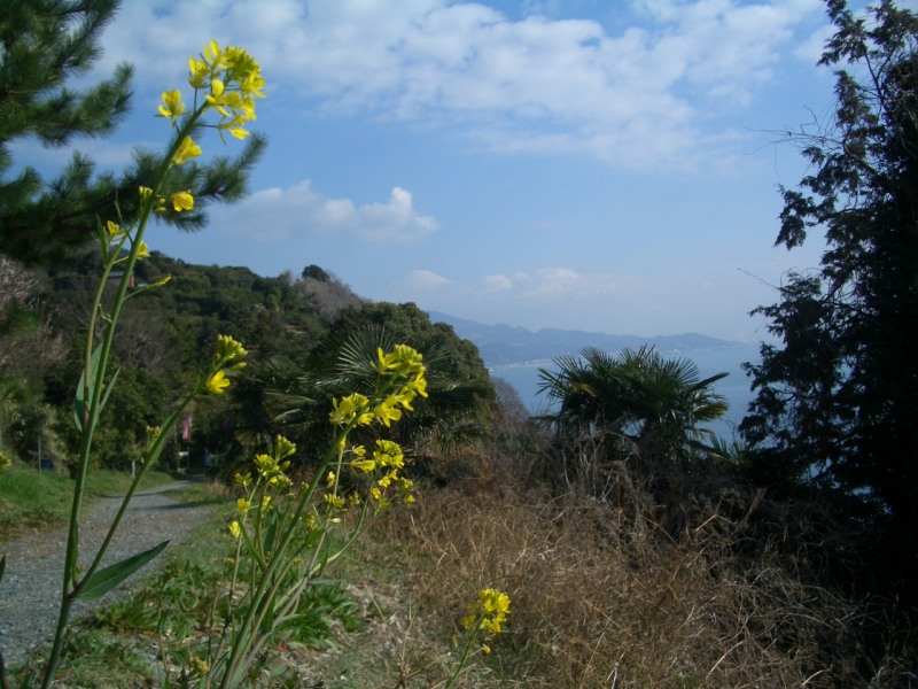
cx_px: 459
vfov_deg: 40.7
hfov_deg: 52.6
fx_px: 928
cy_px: 344
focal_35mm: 35
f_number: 4.3
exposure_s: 1/800
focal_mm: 5.8
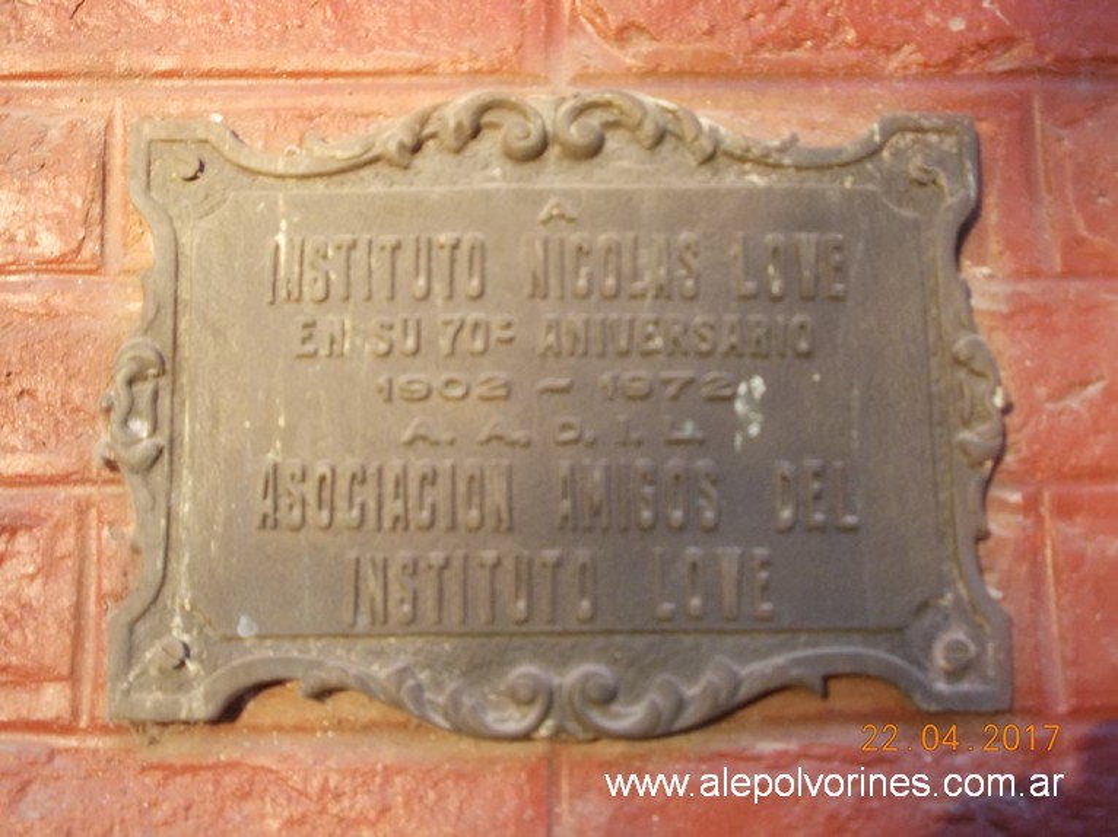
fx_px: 1647
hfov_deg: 37.5
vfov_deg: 28.5
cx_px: 559
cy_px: 418
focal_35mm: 51
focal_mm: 7.2
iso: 200
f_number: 3.6
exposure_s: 1/30
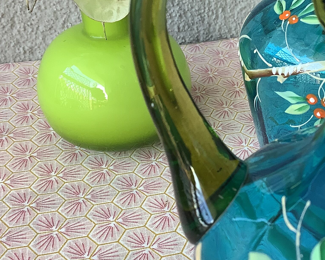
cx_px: 280
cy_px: 96
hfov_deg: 28.2
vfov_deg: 23.4
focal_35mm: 65
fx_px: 625
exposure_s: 1/60
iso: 64
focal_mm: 3.3
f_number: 2.4
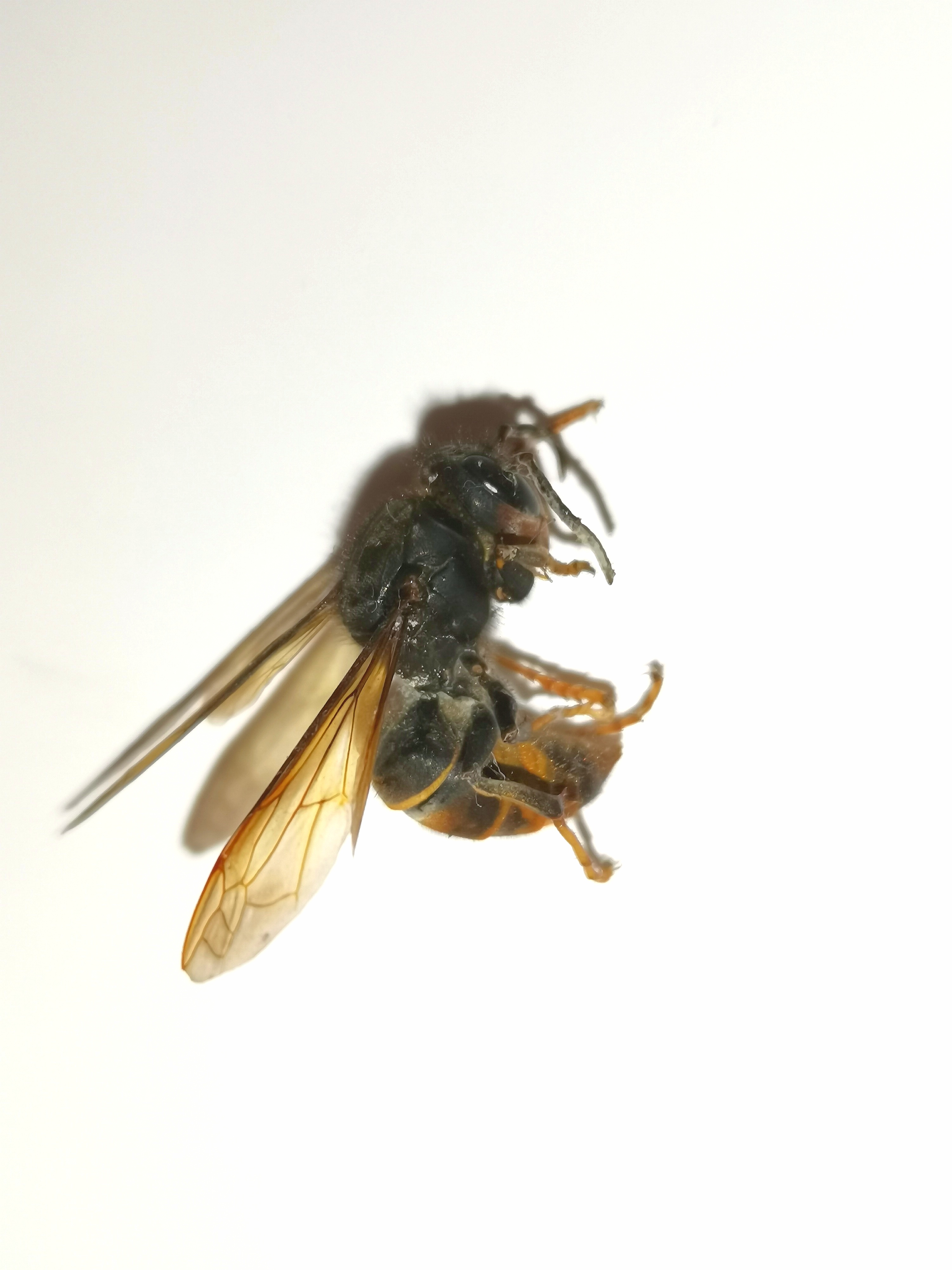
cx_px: 476
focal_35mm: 46
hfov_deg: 31.5
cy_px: 635
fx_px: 1687
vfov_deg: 41.2
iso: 125
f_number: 1.8
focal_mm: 4.75
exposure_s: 1/120
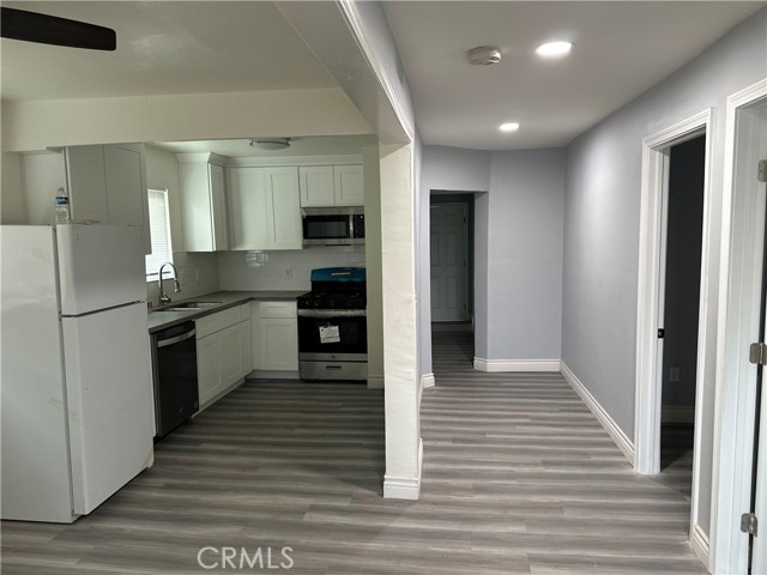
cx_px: 384
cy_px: 288
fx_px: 532
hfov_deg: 71.6
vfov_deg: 56.8
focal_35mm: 24
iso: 160
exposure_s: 1/60
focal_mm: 6.86
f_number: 1.78
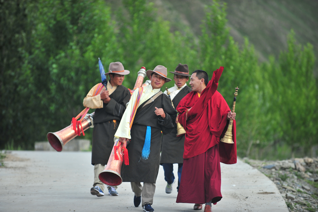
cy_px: 106
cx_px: 159
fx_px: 1767
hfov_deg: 10.3
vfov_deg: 6.9
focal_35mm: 200
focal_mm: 200
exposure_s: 1/1000
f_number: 2.8
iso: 200
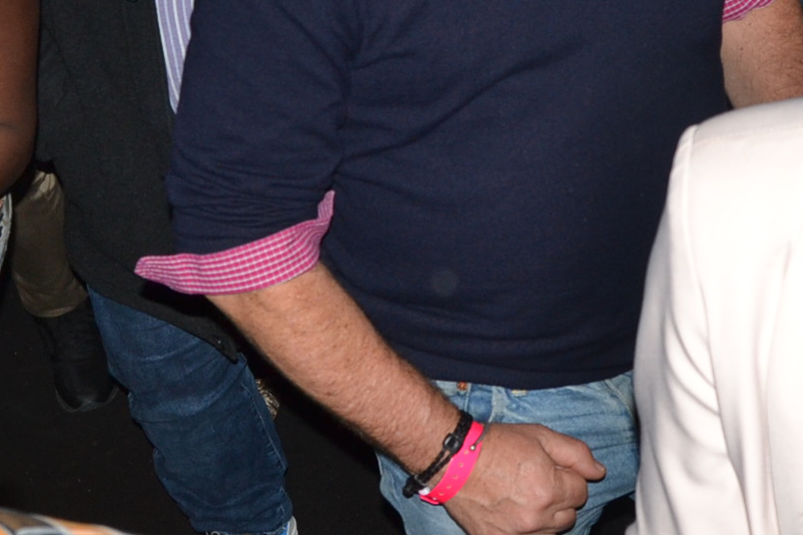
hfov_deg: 23.6
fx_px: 1918
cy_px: -188
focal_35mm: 86
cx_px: 486
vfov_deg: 15.1
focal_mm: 20
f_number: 5.6
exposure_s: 1/60
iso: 400
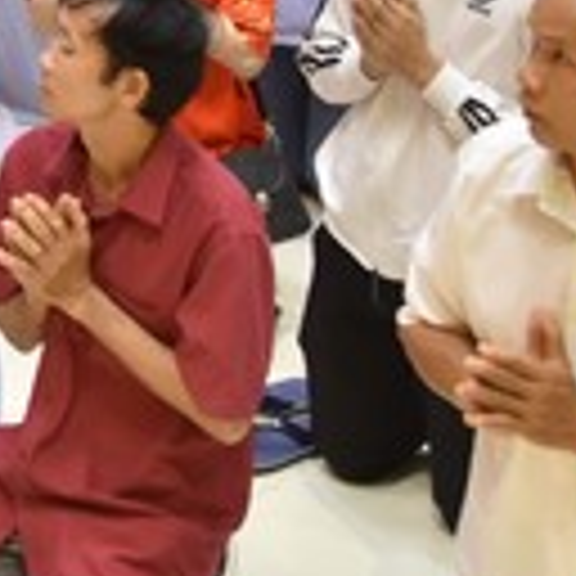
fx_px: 2843
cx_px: -414
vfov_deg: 11.2
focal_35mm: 151
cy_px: -252
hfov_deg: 10.9
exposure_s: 1/100
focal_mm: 35
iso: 800
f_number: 4.5
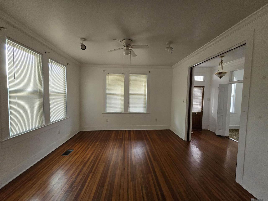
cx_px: 134
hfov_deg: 106.2
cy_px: 100
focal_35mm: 13
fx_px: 101
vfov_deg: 89.9
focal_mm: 2.2
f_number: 2.2
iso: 500
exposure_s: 1/100
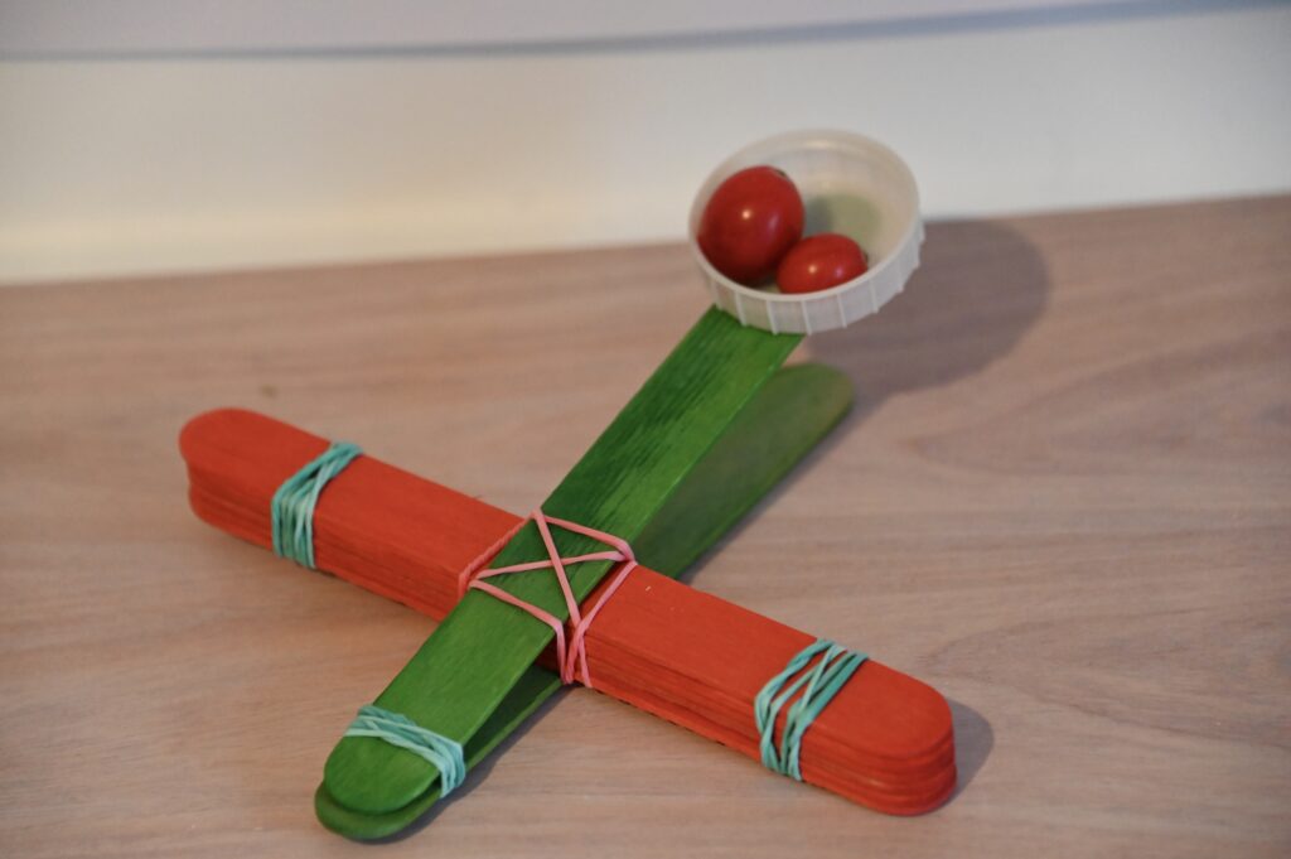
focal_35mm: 170
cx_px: 646
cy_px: 430
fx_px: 6091
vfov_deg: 8.1
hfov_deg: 12.1
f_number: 5.6
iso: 7200
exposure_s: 1/125
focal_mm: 170
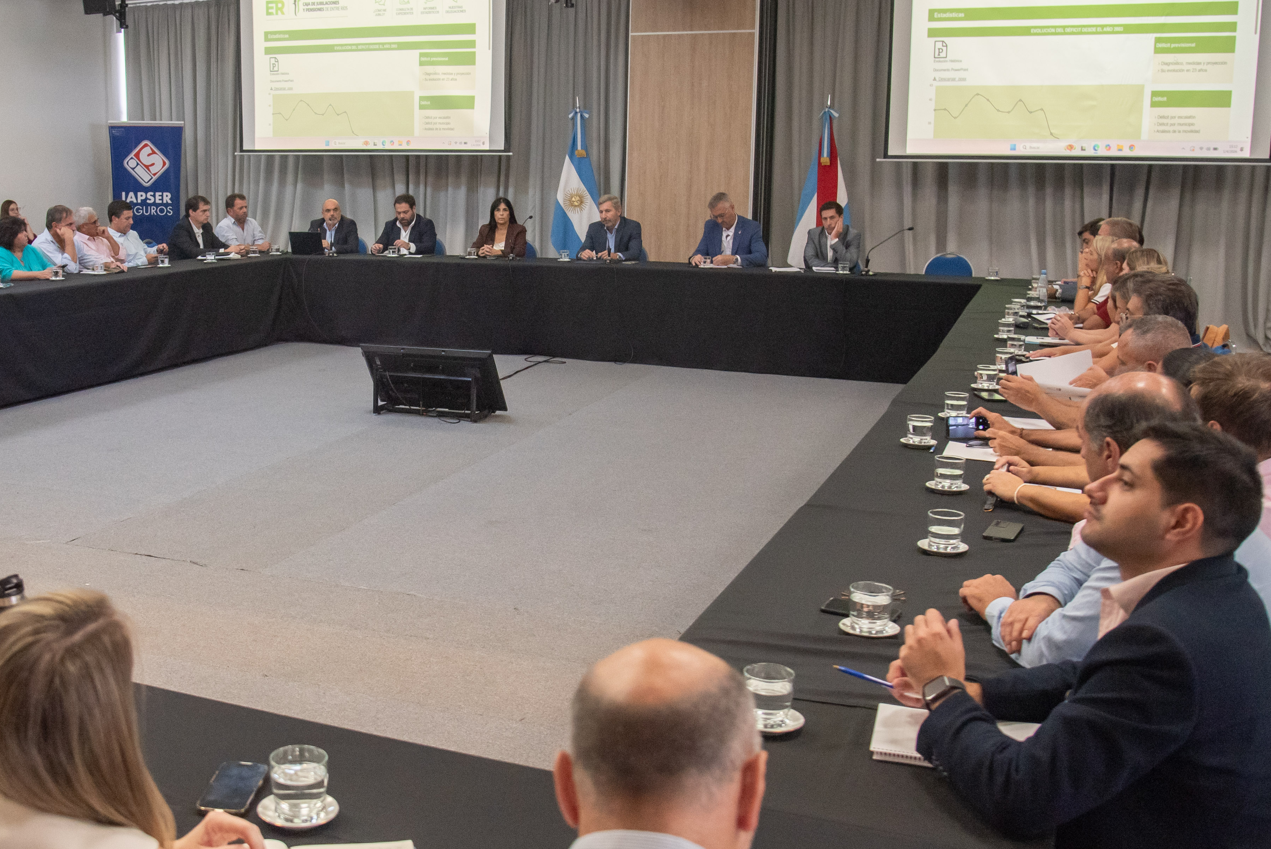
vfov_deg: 33.4
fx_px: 1413
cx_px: 378
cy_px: 377
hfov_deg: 47.3
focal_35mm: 40
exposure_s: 1/320
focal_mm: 24
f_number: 4
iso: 1250
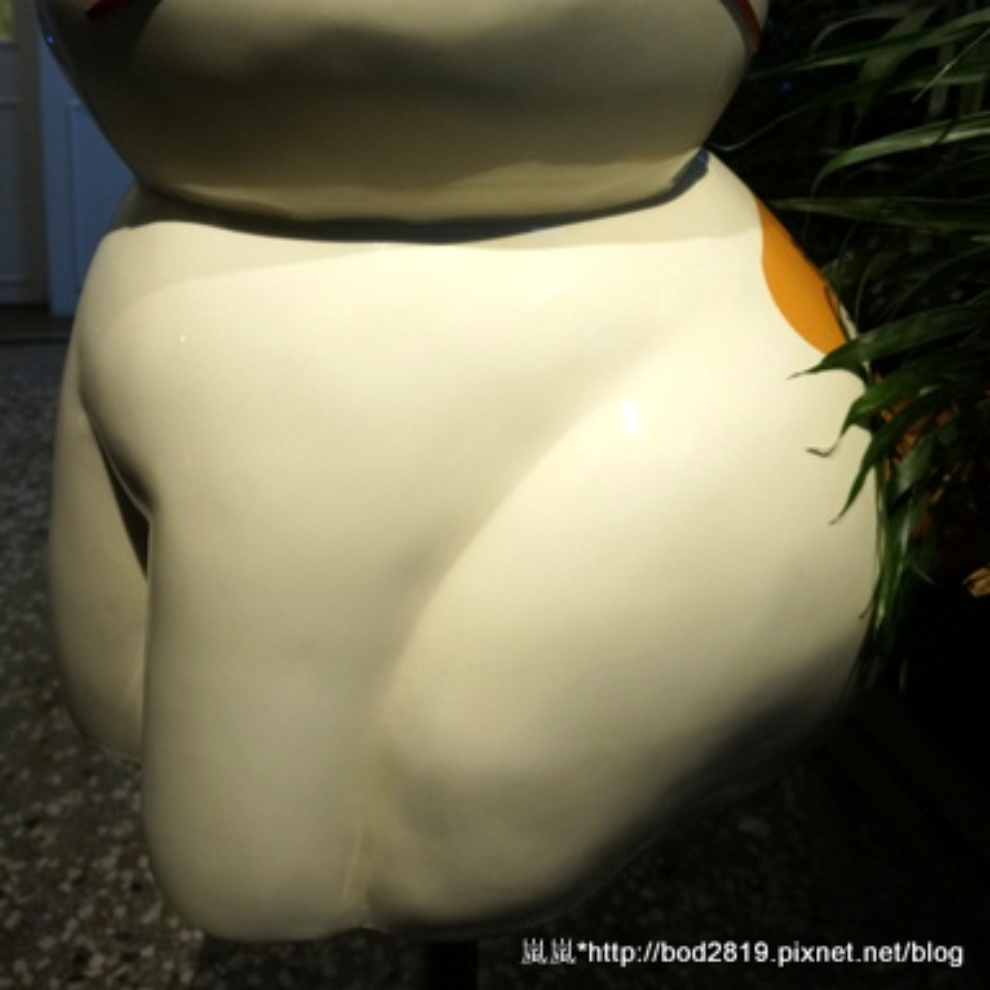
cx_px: 456
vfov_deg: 45.6
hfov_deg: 48.4
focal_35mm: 34
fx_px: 1100
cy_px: 176
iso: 800
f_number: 4
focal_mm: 16
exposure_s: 1/160
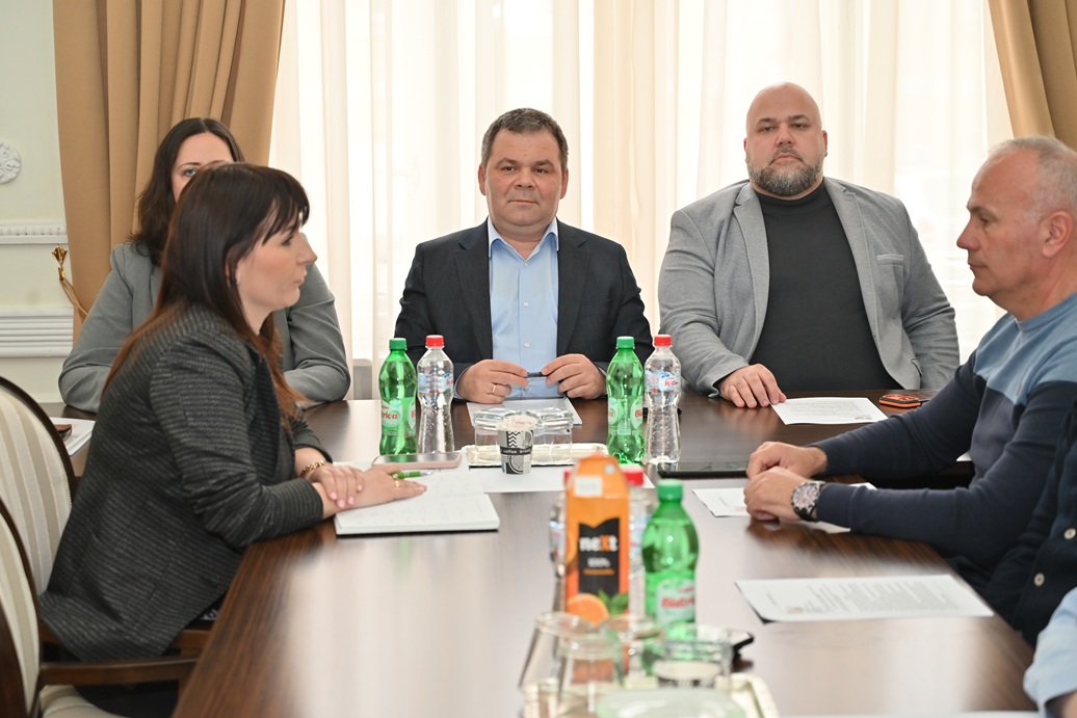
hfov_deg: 31.0
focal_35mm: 65
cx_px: 538
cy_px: 359
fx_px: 1945
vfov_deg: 20.9
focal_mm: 65
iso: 640
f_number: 4.5
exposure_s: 1/160
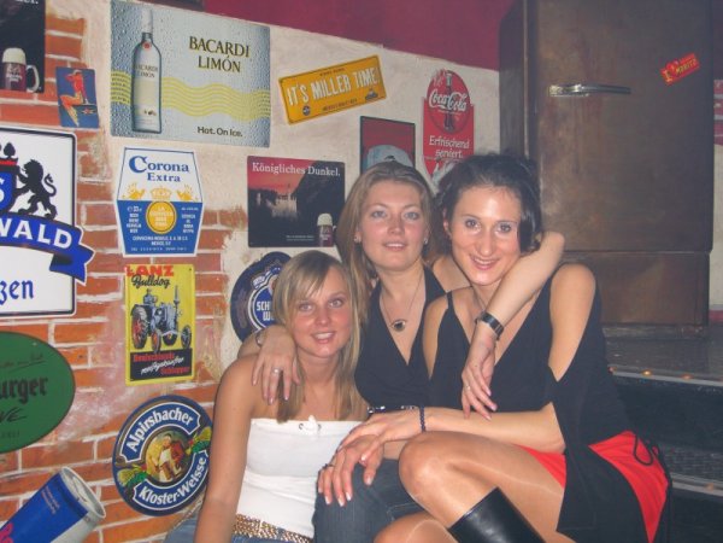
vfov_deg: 31.5
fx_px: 961
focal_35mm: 46
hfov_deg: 41.2
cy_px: 272
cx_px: 362
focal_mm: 9.5
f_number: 3.1
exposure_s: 1/60
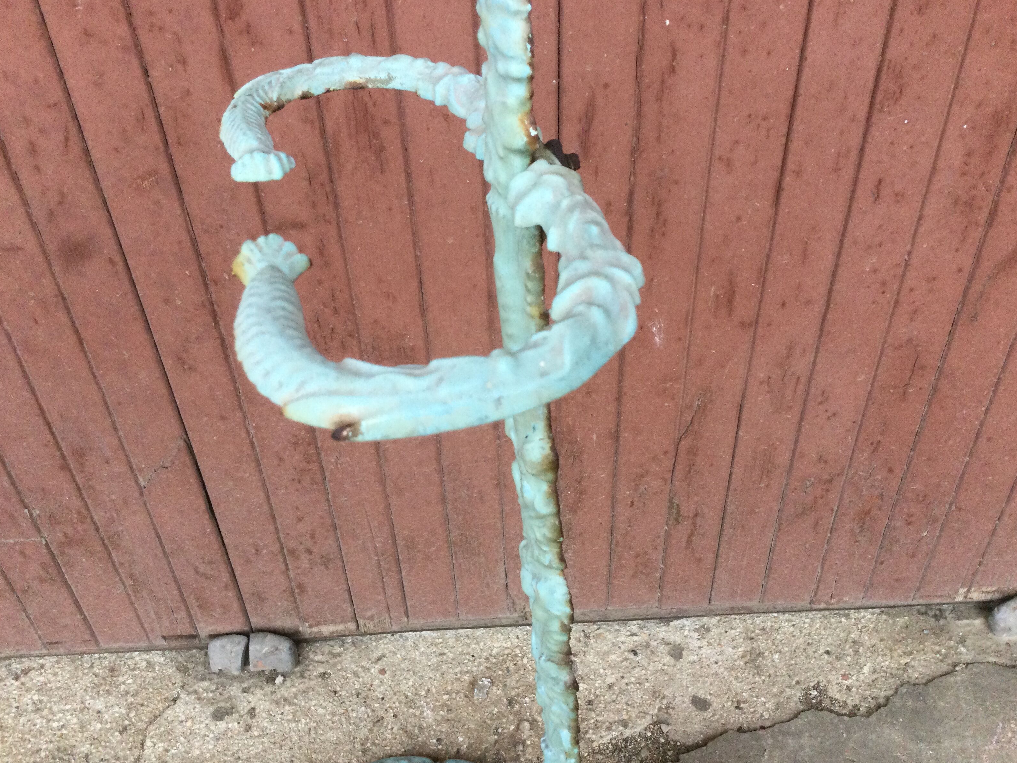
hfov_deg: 56.8
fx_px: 940
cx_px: 518
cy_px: 387
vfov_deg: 44.2
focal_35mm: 32
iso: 64
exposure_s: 1/33
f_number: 2.4
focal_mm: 3.3
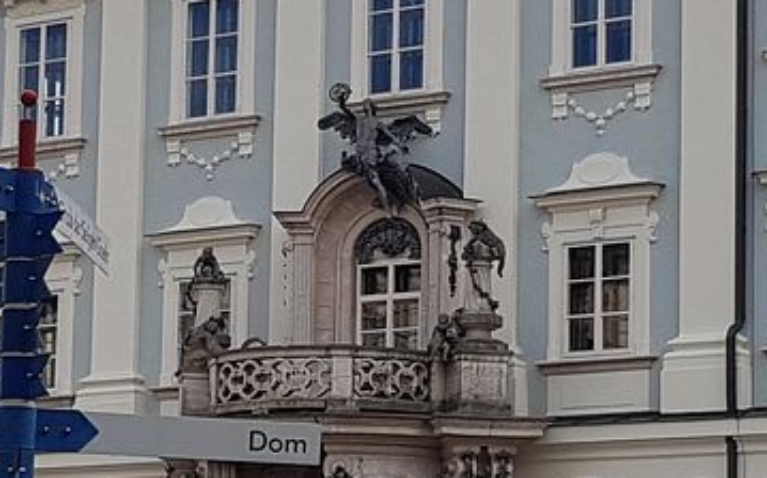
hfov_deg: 16.9
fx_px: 2570
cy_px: 388
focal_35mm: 123
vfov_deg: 10.6
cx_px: 551
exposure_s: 1/1364
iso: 50
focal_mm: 4.2
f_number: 1.7
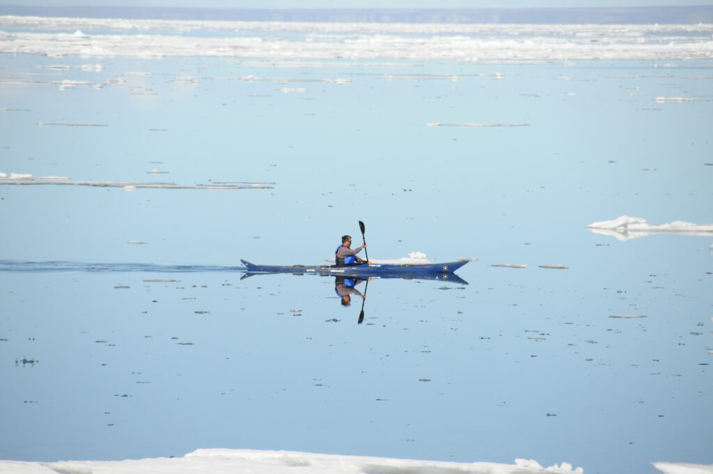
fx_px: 5934
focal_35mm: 300
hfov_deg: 6.9
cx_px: 356
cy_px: 237
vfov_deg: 4.6
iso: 1000
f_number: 5.6
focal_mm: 200
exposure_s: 1/5000
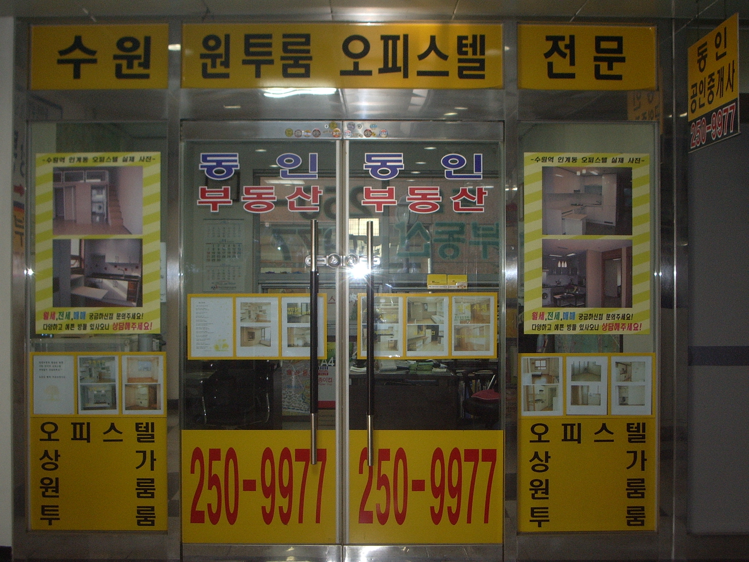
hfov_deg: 38.9
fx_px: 1060
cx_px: 374
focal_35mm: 49
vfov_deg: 29.7
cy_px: 281
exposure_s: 1/50
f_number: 3.1
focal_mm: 8.2
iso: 100
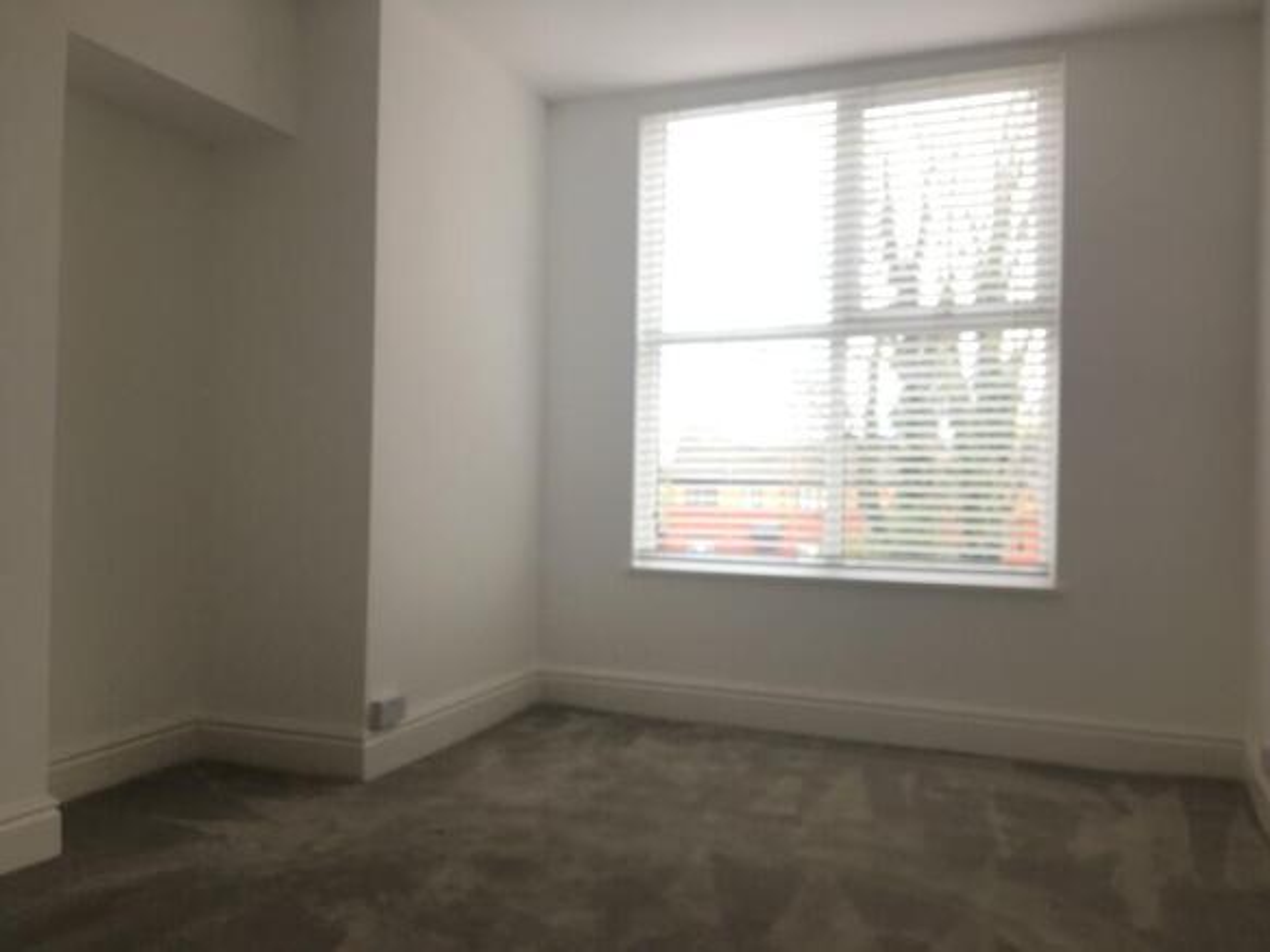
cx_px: 635
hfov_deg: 61.7
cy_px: 476
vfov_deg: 48.2
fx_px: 1064
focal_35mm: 29
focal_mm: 4.15
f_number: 2.2
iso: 32
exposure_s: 1/100
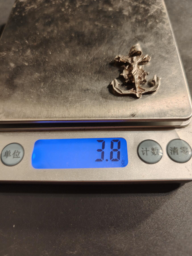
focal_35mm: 23
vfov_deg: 73.9
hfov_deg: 58.9
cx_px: 96
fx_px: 170
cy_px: 128
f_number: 1.6
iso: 160
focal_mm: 6.06
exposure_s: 1/100
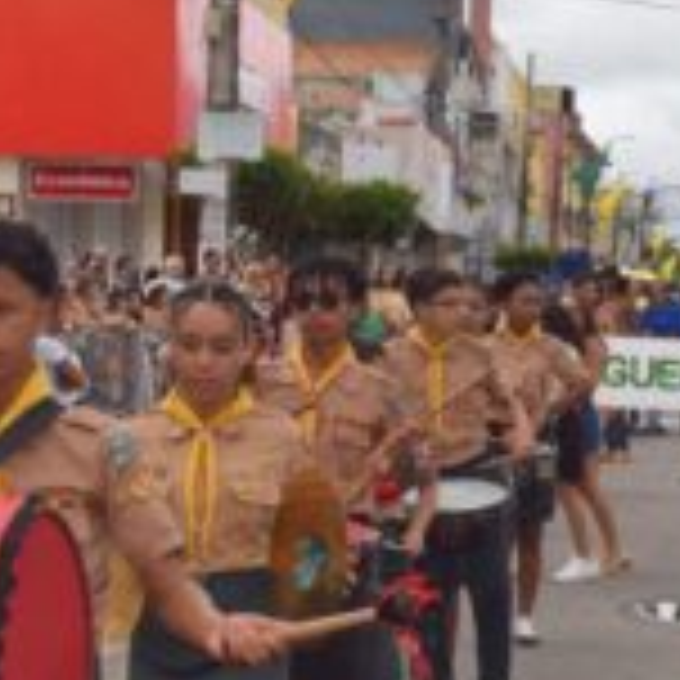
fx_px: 2511
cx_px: 973
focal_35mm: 113
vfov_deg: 15.4
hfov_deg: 14.5
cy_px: 304
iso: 100
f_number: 10
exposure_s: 1/200
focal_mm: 18
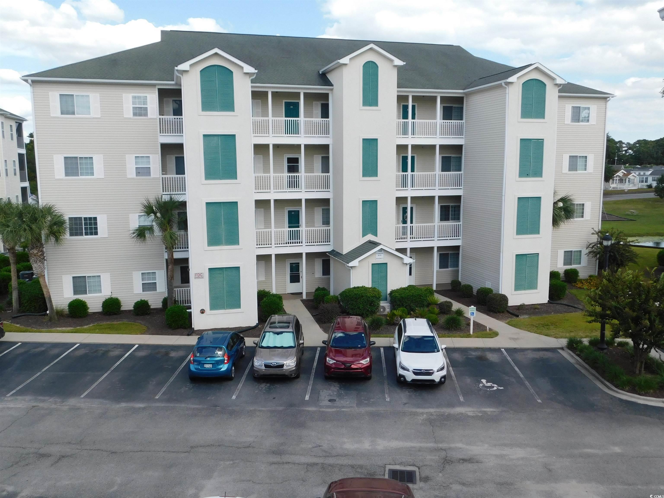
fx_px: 575
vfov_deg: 46.8
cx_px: 332
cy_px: 249
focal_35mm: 30
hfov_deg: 60.0
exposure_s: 1/1000
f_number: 3.2
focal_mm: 5.3
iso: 125
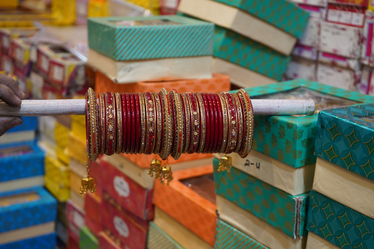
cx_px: 187
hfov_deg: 38.2
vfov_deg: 26.0
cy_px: 124
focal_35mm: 52
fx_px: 540
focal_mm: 52
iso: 640
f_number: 5
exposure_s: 1/160
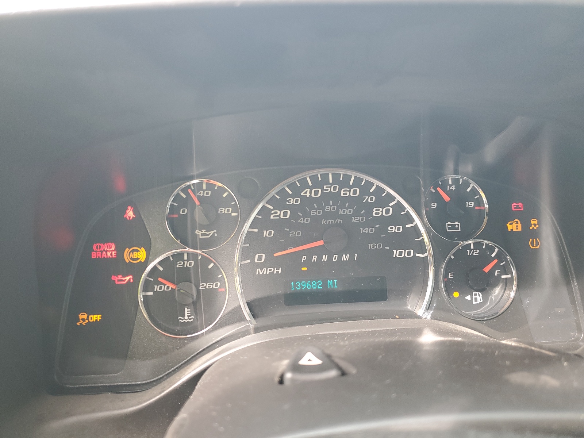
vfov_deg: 53.1
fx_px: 439
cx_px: 292
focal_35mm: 26
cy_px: 219
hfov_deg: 67.3
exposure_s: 1/60.2
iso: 72
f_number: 1.5
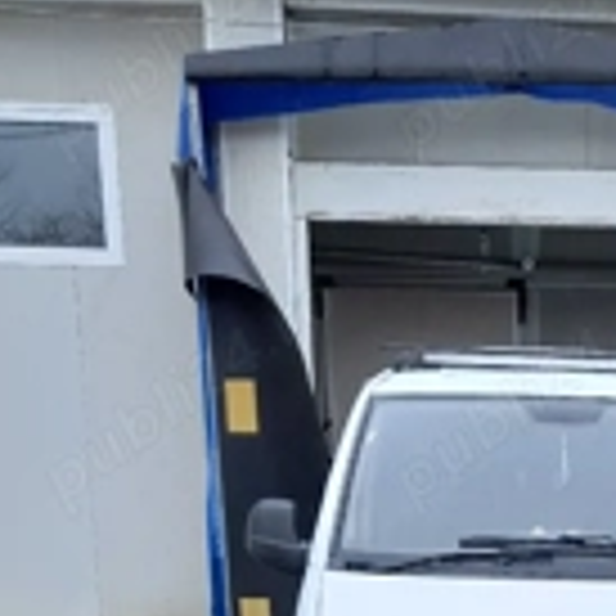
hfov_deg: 24.4
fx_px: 1349
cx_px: 629
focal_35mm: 67
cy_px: 796
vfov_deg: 22.9
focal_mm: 4
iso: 40
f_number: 1.8
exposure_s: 1/147
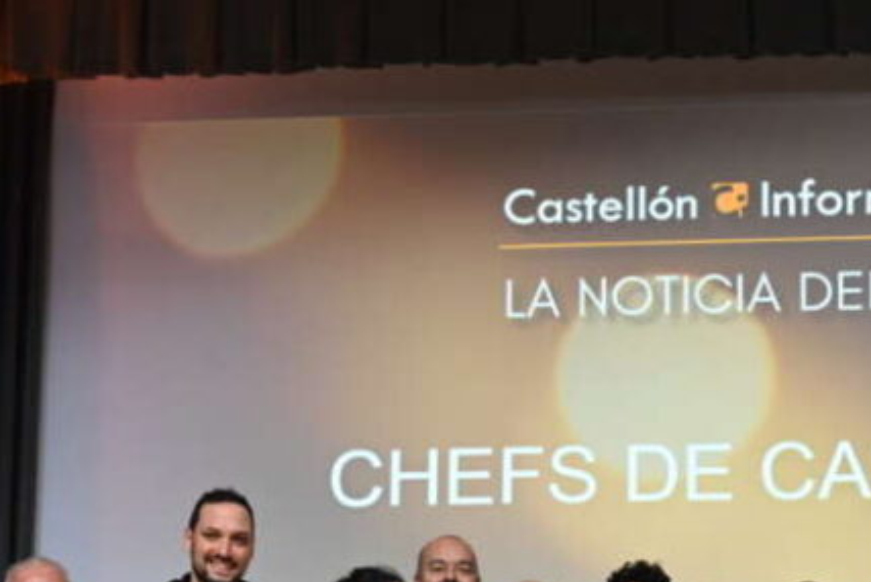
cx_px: 553
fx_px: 2323
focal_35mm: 96
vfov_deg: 13.9
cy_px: 646
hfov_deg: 21.2
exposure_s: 1/250
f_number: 4
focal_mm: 40
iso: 3200
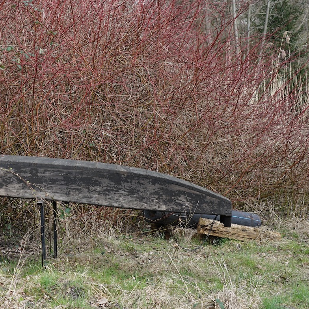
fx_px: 1050
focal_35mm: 104
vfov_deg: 16.7
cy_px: 87
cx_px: -28
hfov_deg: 16.3
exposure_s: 1/200
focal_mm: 50
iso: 200
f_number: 5.6
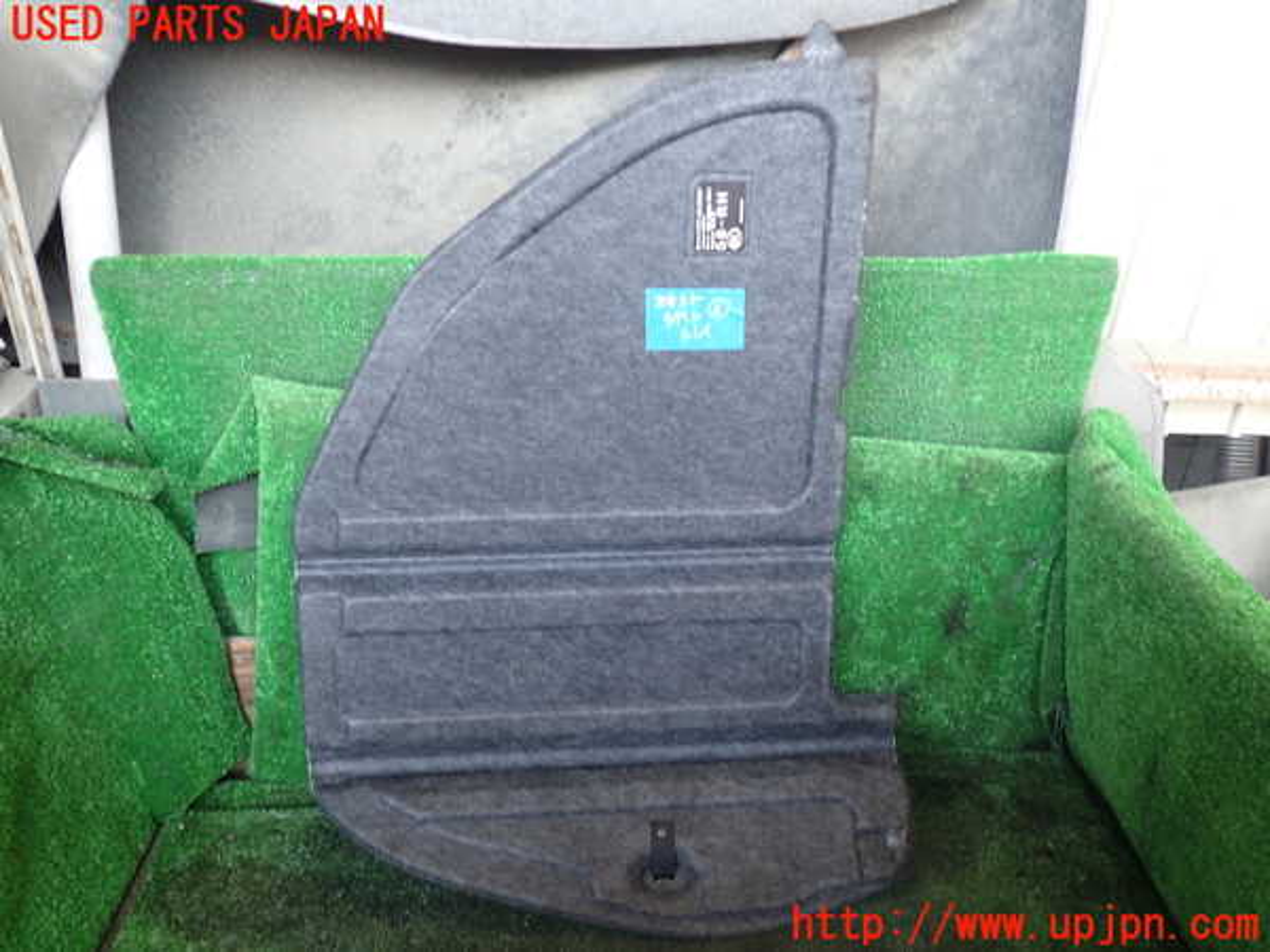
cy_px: 476
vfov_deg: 46.8
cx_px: 635
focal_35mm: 30
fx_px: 1101
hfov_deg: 60.0
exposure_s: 1/50
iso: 200
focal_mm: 5.4
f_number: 2.3
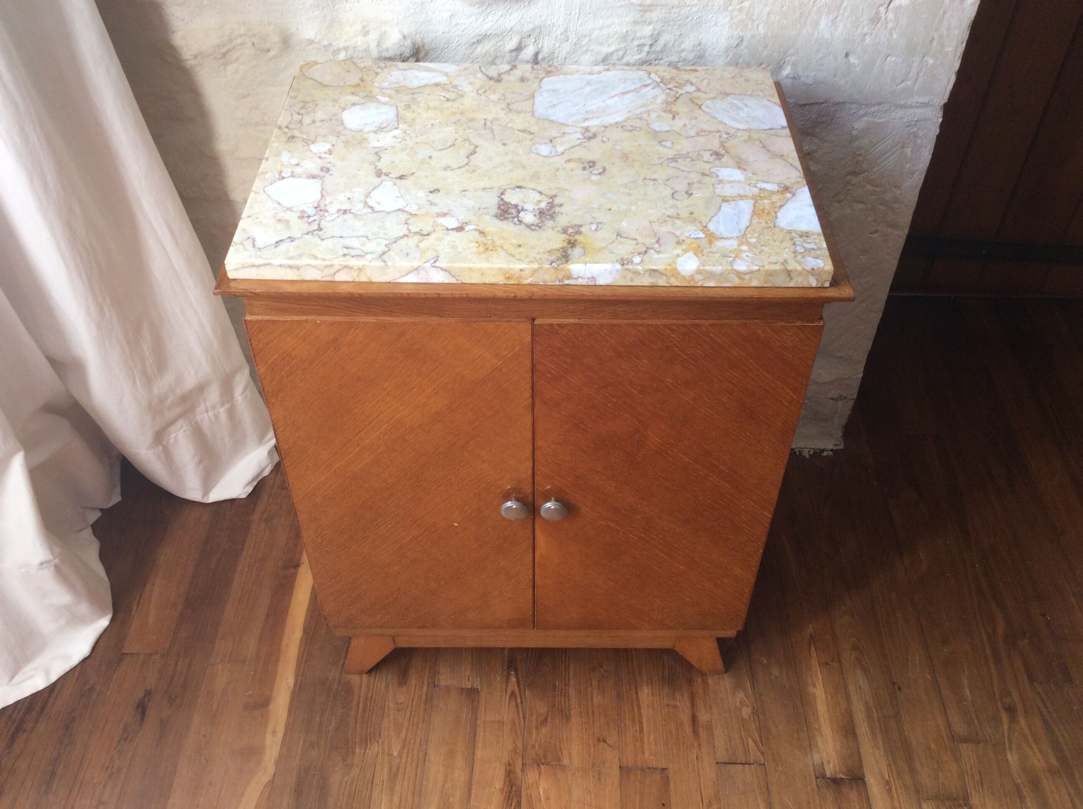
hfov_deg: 56.9
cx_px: 542
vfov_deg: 44.1
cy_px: 404
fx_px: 1000
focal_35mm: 32
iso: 40
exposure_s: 1/50
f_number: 2.4
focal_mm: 3.3
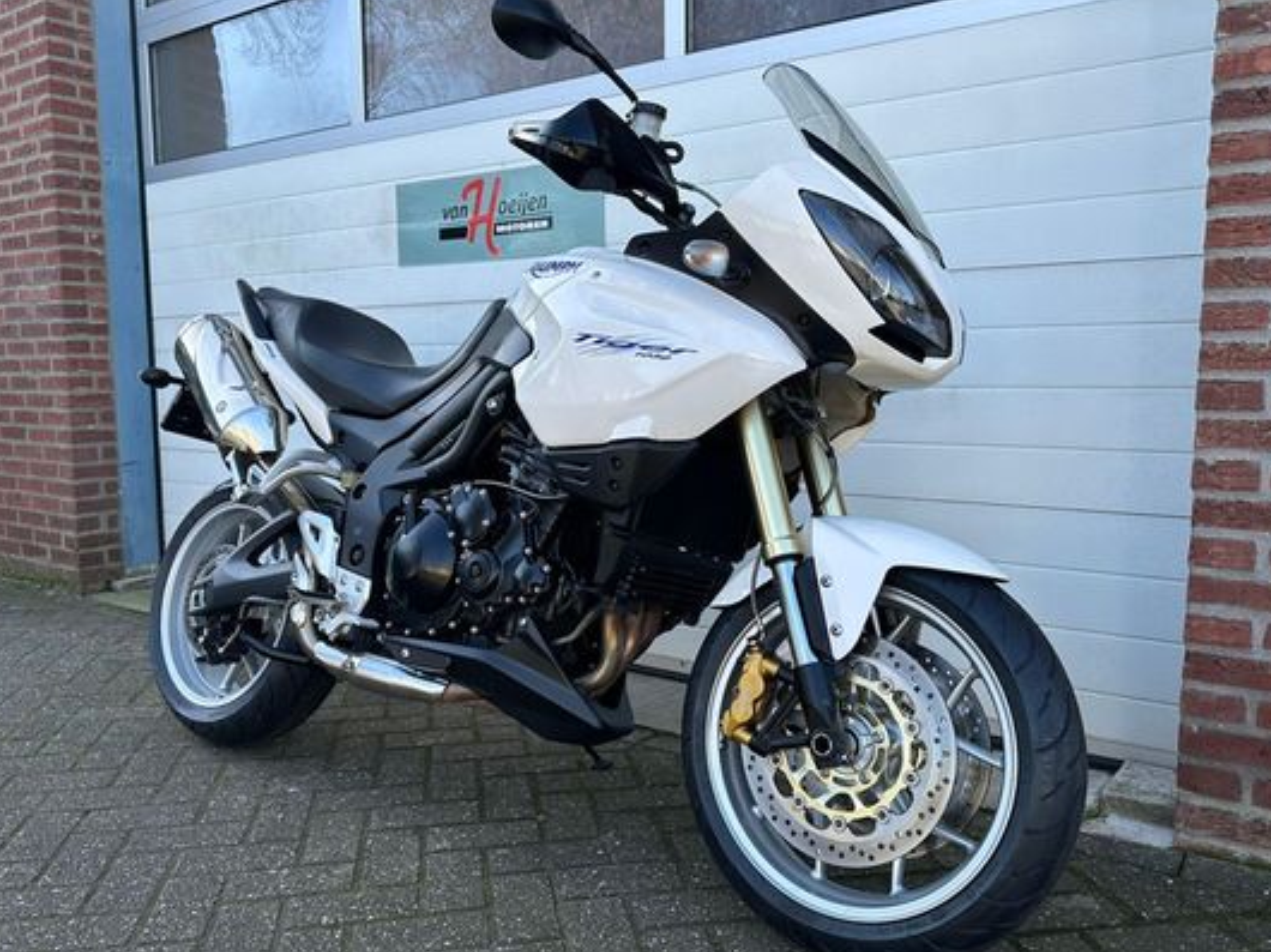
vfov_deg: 48.2
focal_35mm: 29
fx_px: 1064
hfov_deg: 61.6
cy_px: 477
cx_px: 597
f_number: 1.78
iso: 80
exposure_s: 1/872
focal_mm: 6.86
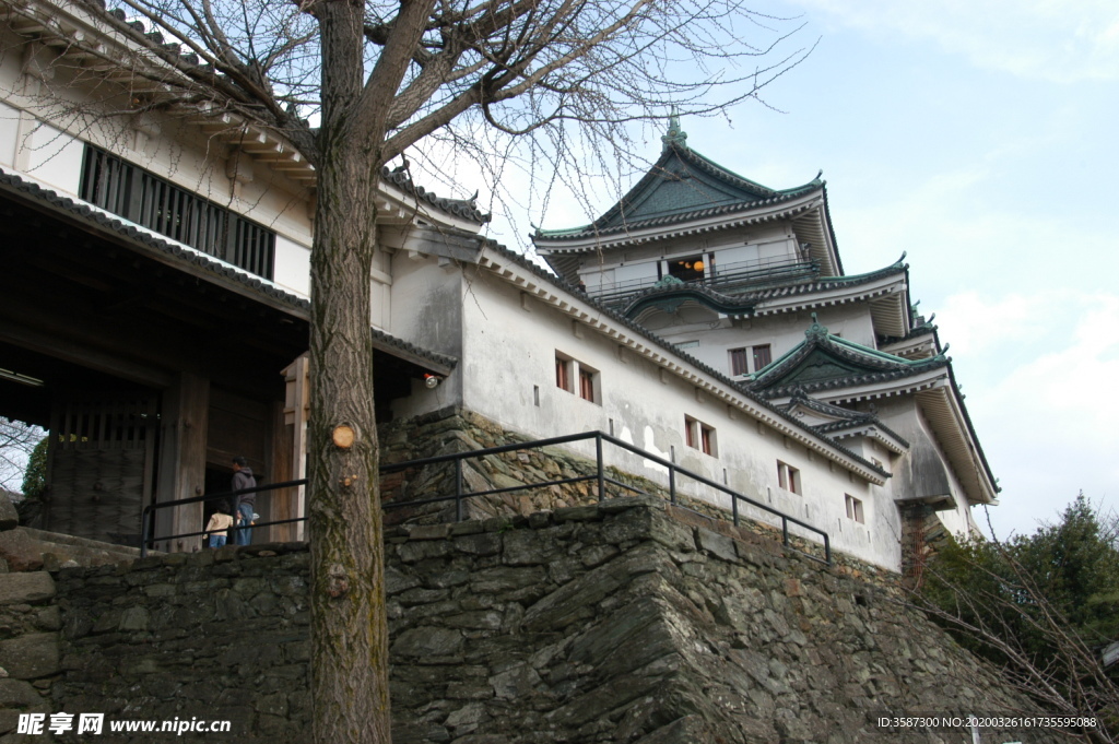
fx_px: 1118
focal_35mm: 36
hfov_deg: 53.2
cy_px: 372
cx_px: 560
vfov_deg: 36.8
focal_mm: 24
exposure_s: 1/250
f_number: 8
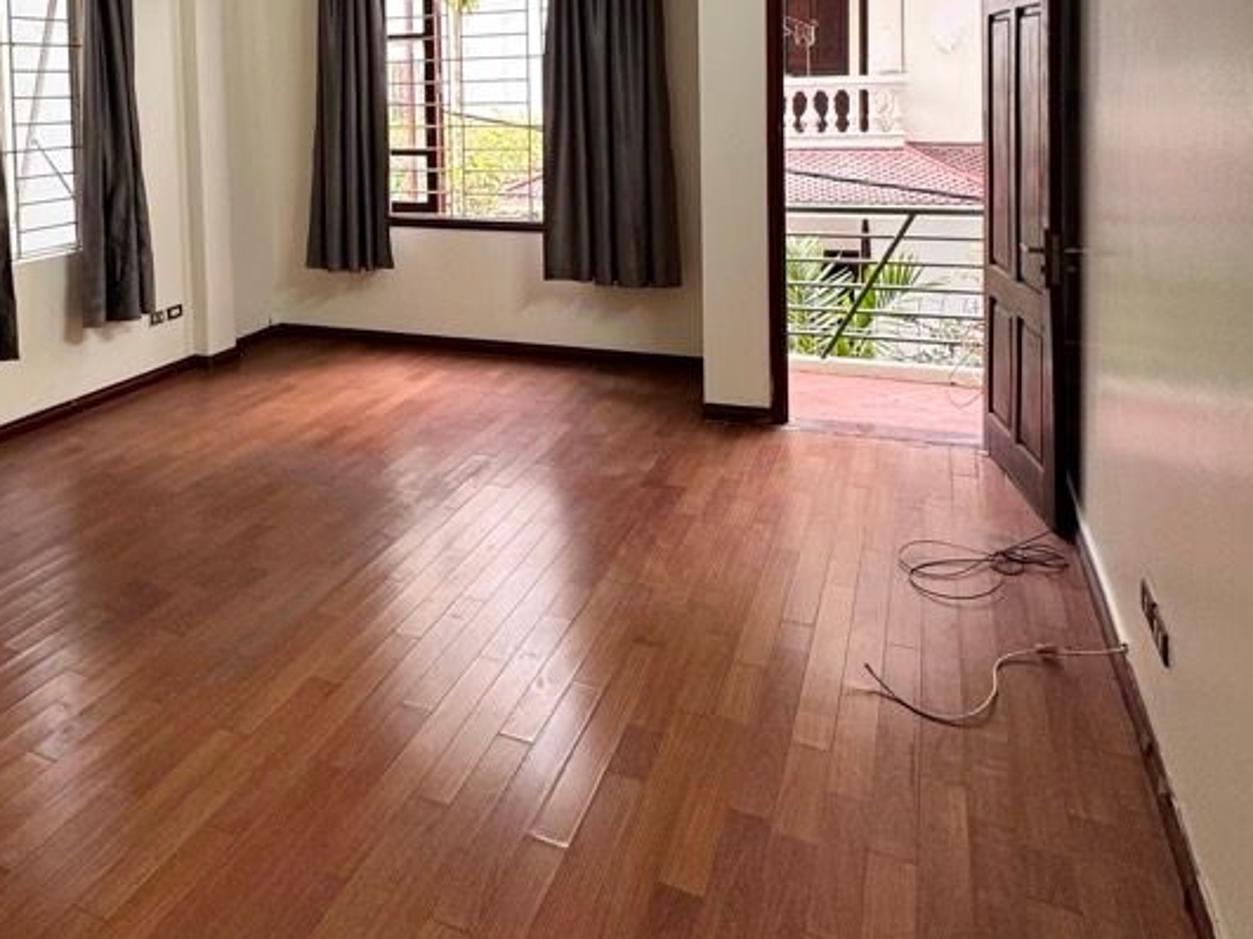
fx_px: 977
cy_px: 130
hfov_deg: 63.7
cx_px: 422
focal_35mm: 27
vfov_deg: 47.2
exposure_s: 1/99
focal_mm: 2.22
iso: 160
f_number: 2.2
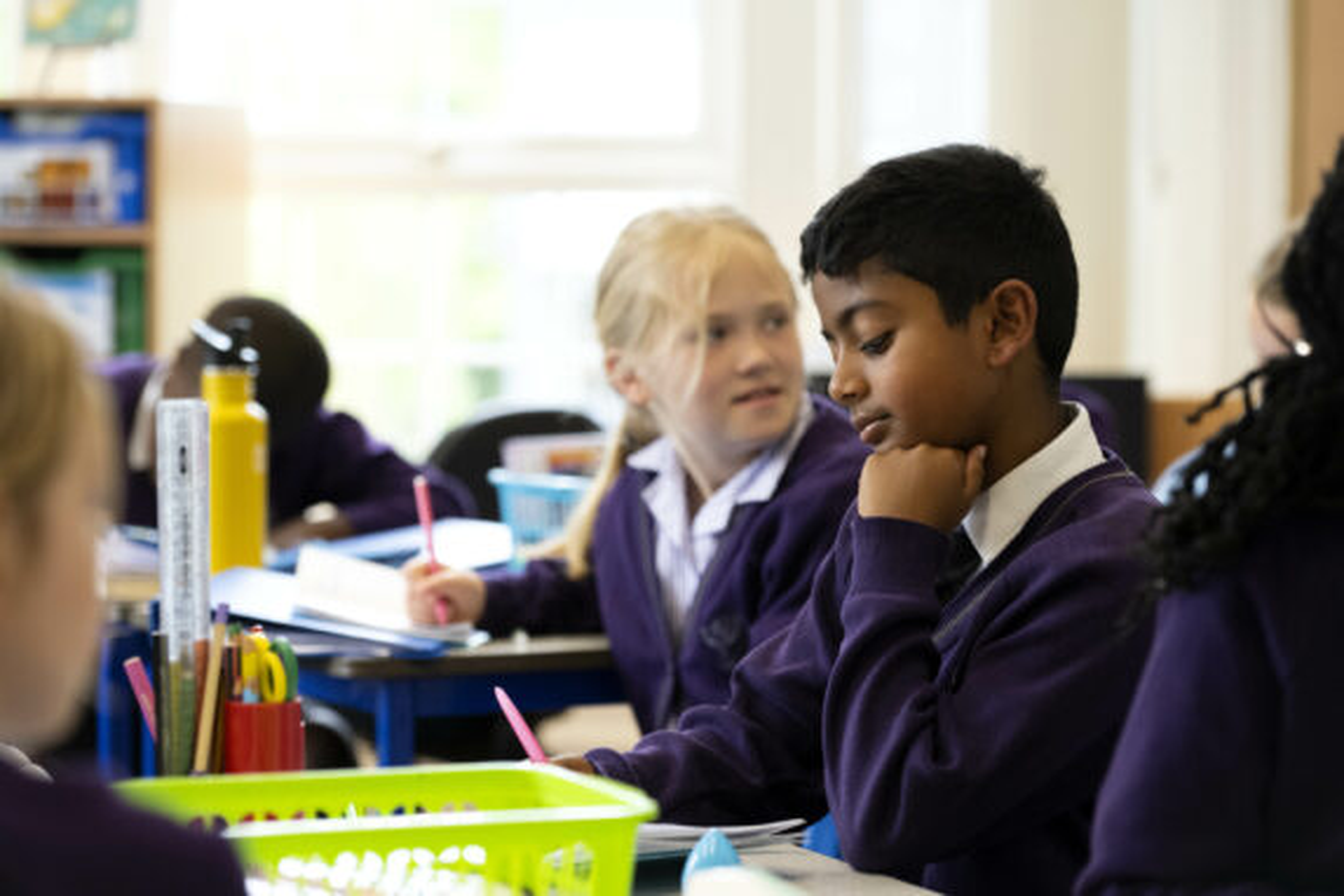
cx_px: 672
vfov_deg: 12.2
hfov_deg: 18.3
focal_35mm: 112
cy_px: 448
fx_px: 4181
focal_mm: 112
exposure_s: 1/250
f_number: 3.5
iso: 1600
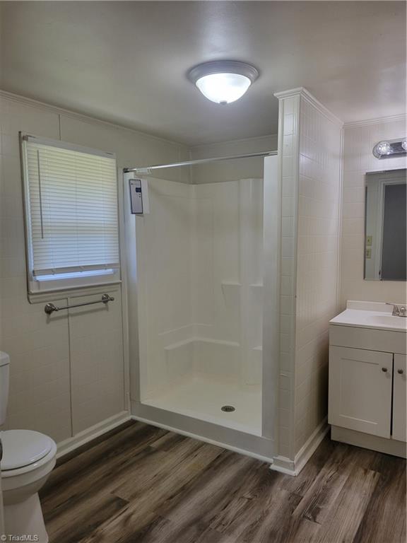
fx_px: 408
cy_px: 272
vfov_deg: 67.3
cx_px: 204
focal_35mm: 26
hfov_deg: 53.1
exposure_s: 1/120
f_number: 1.8
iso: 125
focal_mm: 5.4
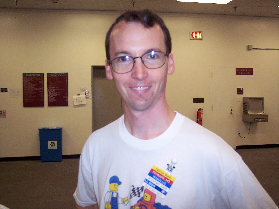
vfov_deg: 36.8
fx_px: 314
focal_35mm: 39
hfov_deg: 47.9
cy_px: 104
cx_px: 140
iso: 140
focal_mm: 8
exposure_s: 1/60
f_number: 2.8
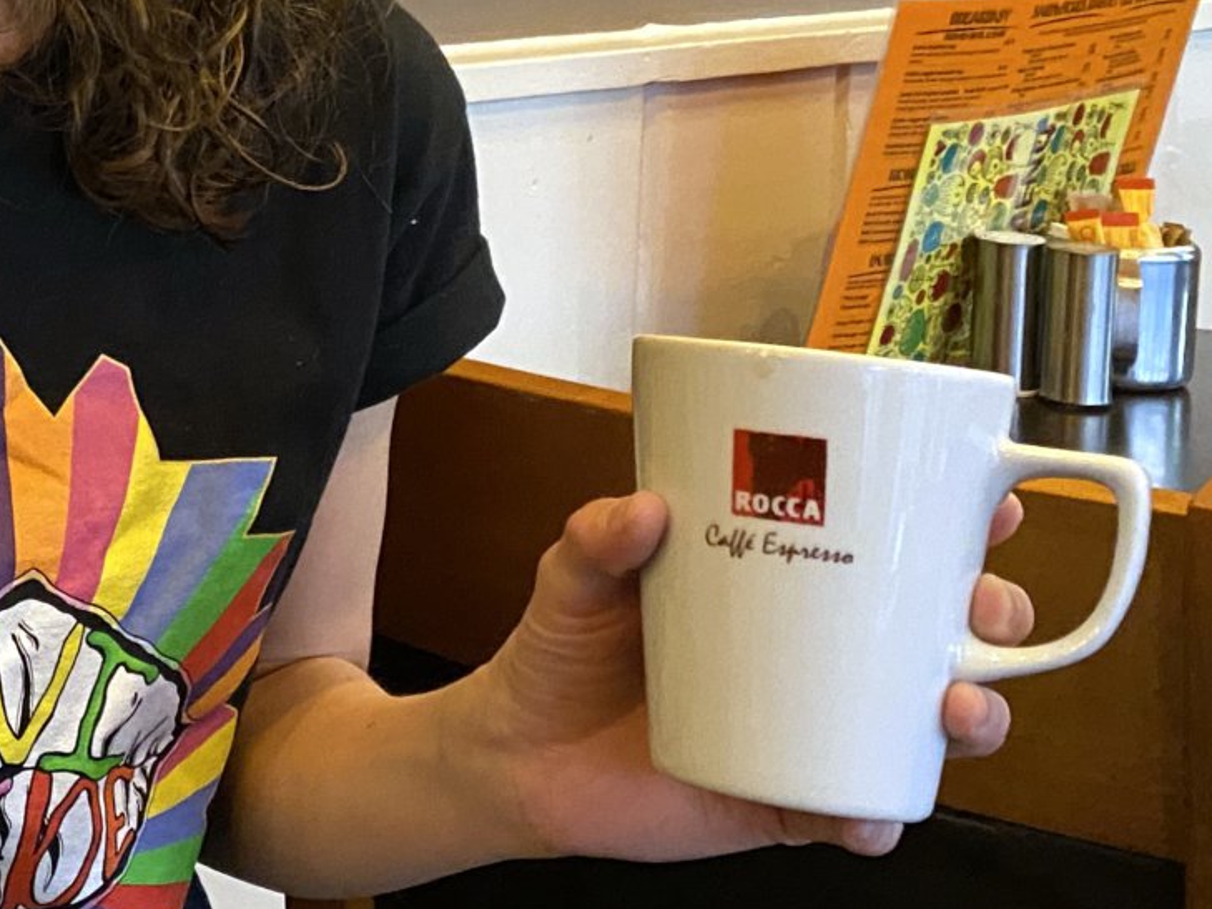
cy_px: -2
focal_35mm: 73
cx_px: -437
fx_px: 2556
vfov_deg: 19.6
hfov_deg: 23.1
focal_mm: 4.25
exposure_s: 1/33
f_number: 1.8
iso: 500
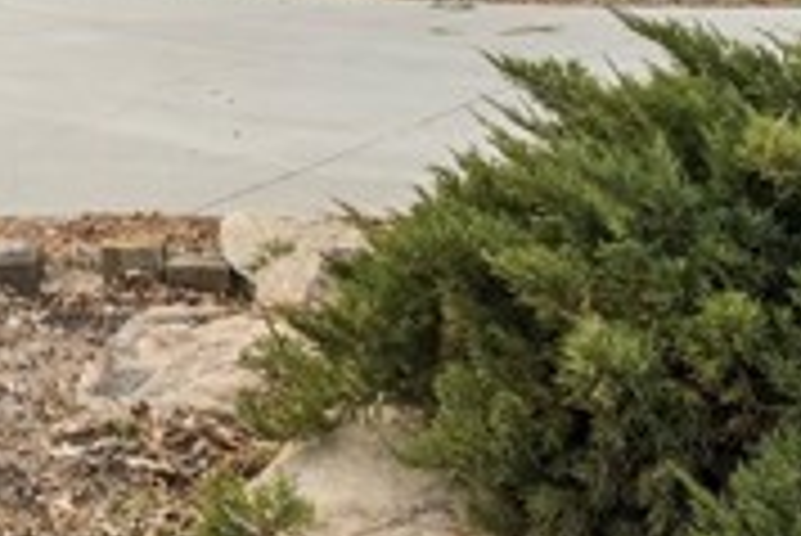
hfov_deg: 27.0
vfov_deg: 19.2
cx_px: -270
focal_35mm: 61
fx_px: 1358
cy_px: -295
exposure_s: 1/30
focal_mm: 11
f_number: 7.1
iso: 160
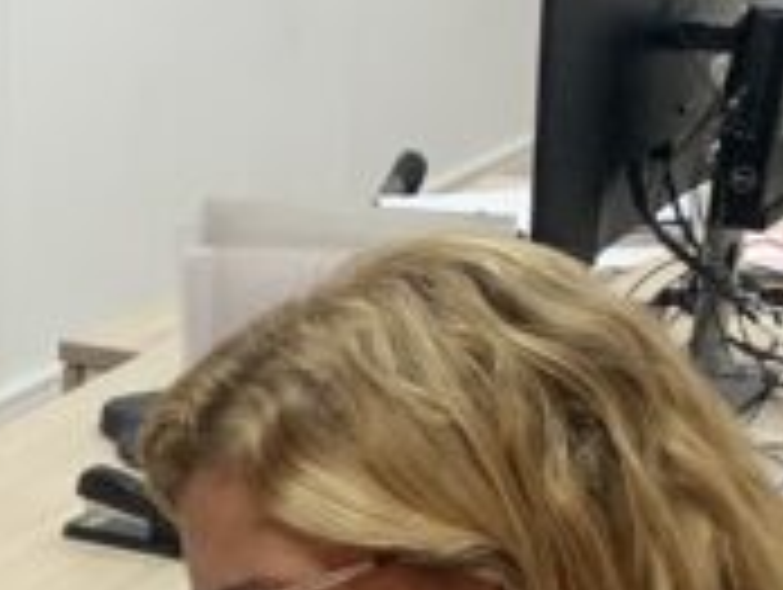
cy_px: 712
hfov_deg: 11.8
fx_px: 3466
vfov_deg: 9.6
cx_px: -652
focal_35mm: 153
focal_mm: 4.25
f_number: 1.8
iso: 80
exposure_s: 1/60
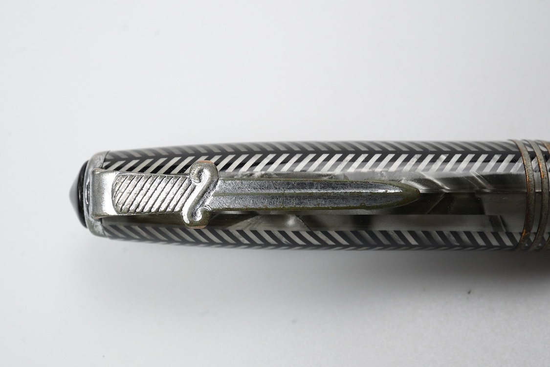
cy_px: 184
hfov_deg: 43.6
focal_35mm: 45
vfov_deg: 29.9
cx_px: 275
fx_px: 687
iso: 640
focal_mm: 30
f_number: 22
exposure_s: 1/100
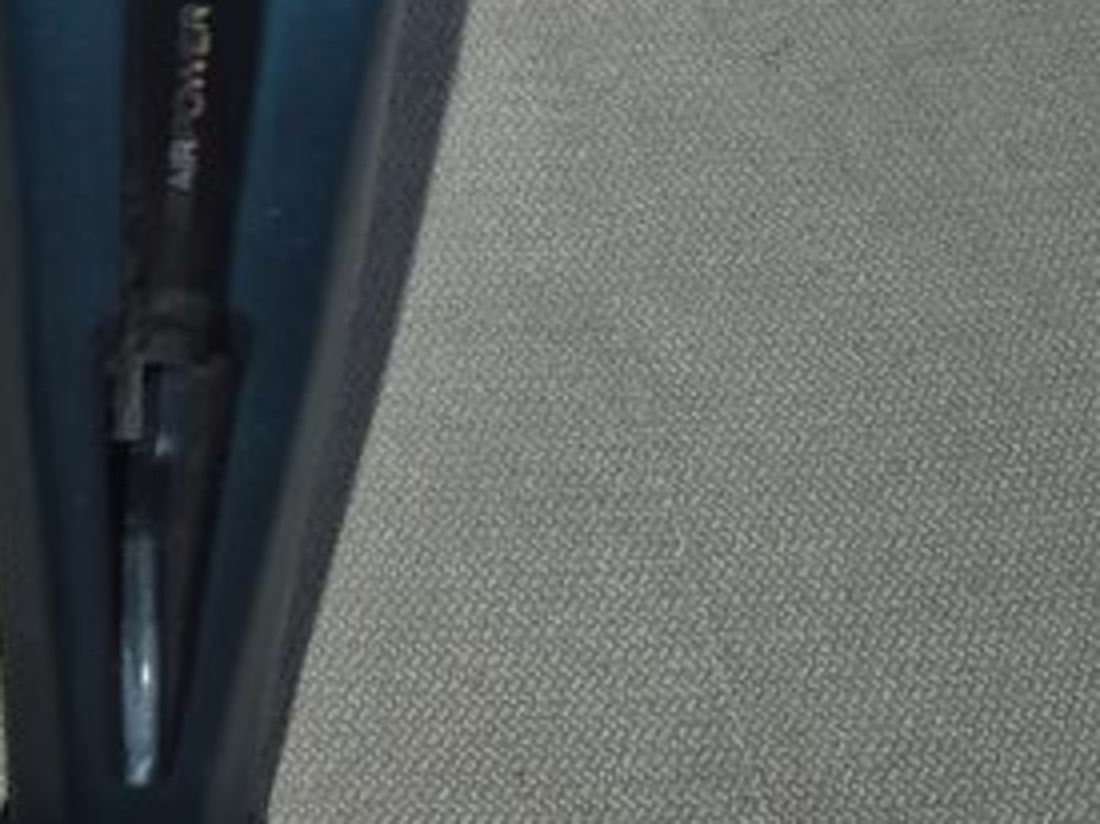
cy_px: -328
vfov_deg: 19.7
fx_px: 2128
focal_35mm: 67
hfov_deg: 28.7
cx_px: 312
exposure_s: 1/16
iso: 125
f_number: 1.8
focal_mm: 5.4
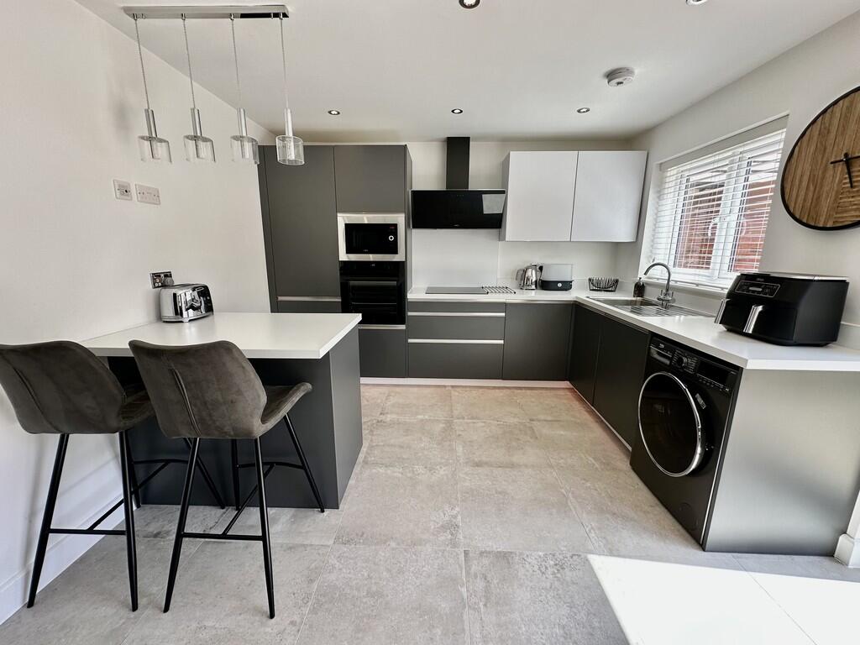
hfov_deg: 102.1
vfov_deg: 85.7
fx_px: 348
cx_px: 430
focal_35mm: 14
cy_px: 322
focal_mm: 2.22
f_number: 2.2
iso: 40
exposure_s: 1/99
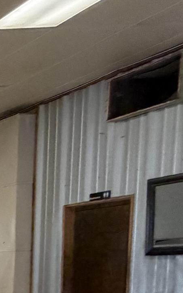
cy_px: 315
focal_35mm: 63
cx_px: -372
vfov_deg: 29.5
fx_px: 503
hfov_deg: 11.3
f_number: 2.2
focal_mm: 2.22
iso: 320
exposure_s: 1/95
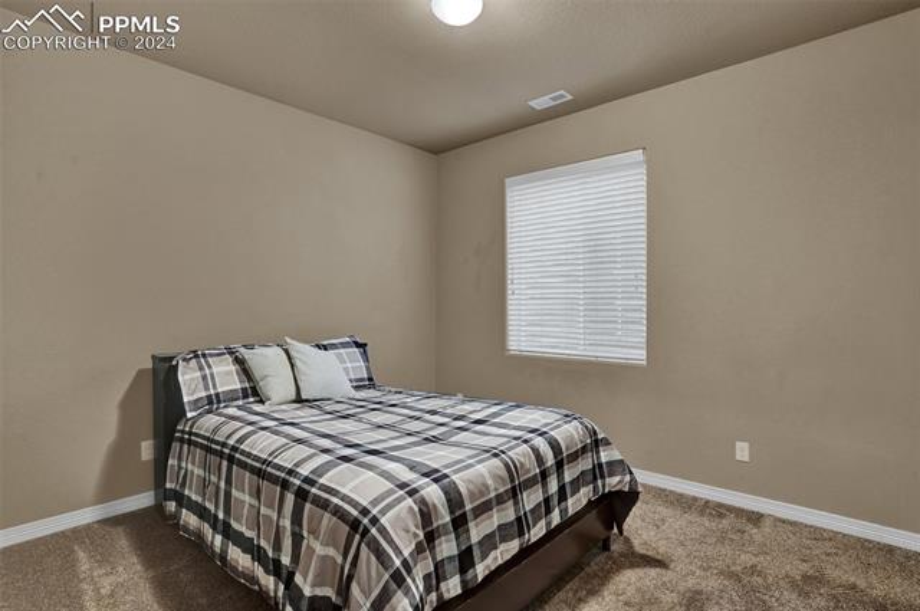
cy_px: 306
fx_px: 434
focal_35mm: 17
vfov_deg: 70.3
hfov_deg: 93.3
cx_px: 460
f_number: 8
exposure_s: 1/3.33
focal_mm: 17
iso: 400
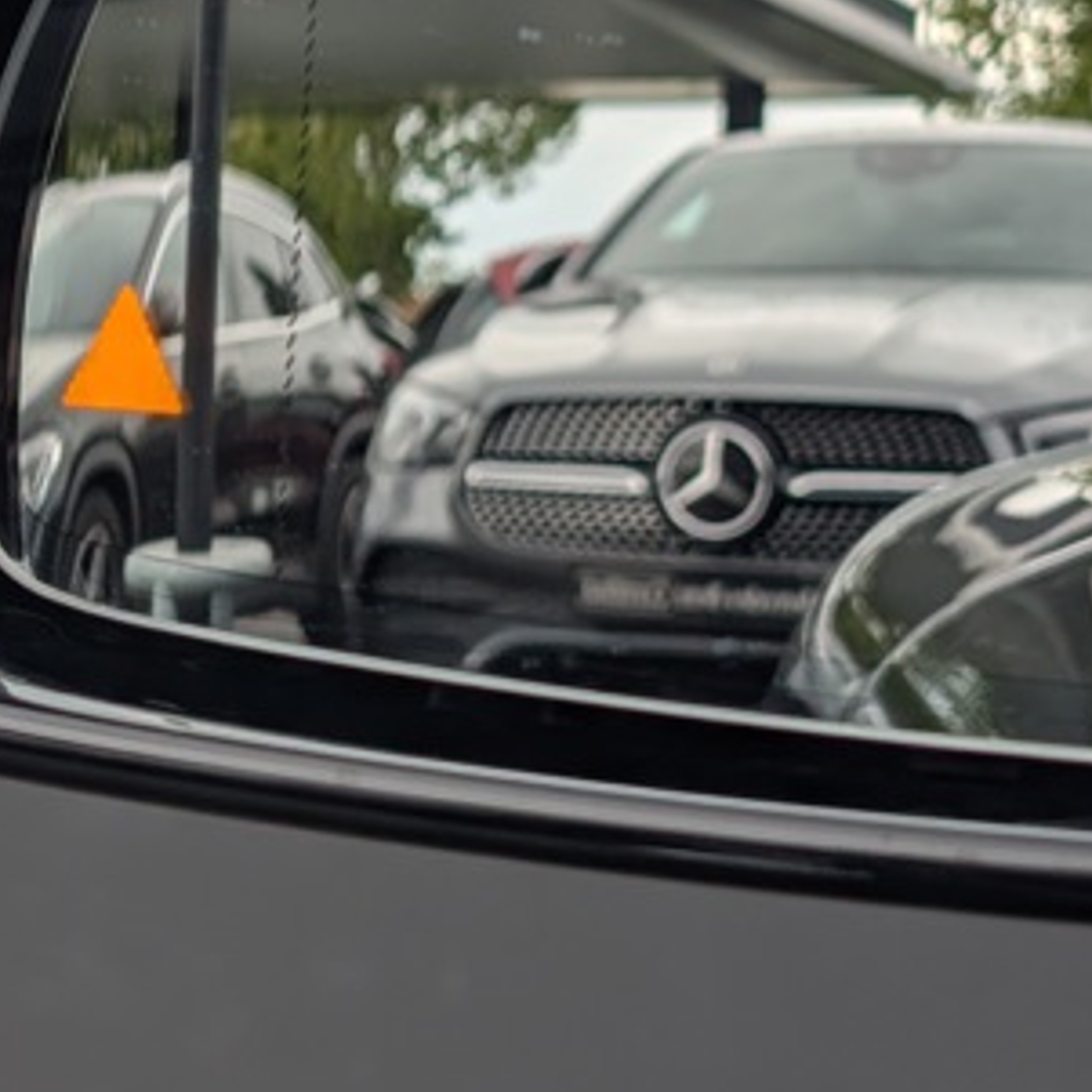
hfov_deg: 15.1
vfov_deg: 15.1
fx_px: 4104
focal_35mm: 115
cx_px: 414
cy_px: 250
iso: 17
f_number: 1.68
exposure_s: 1/403
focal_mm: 6.9
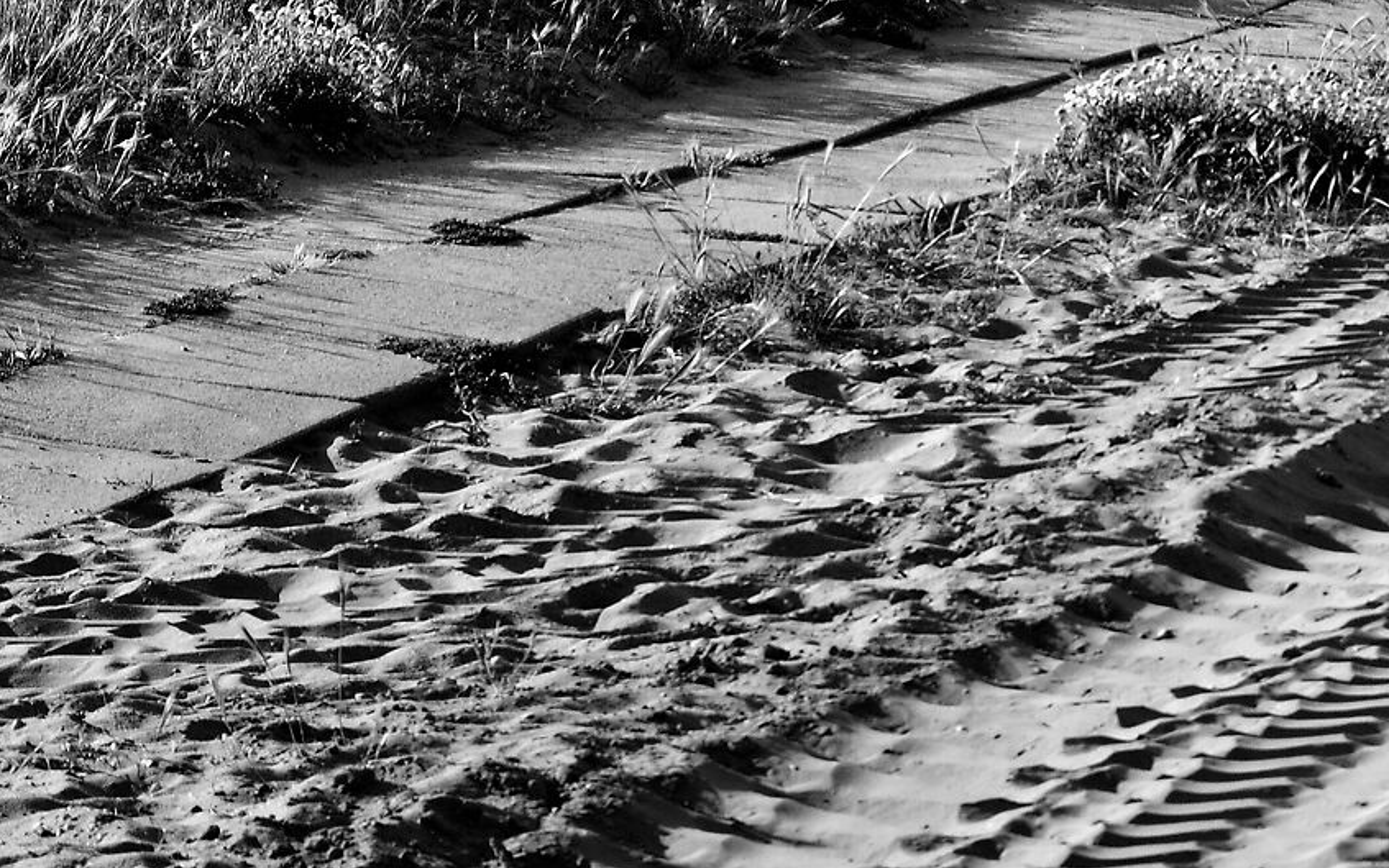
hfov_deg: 7.7
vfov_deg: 4.9
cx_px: 1901
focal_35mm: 269
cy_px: 31
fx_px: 10184
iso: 100
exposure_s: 1/400
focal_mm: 62
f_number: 8
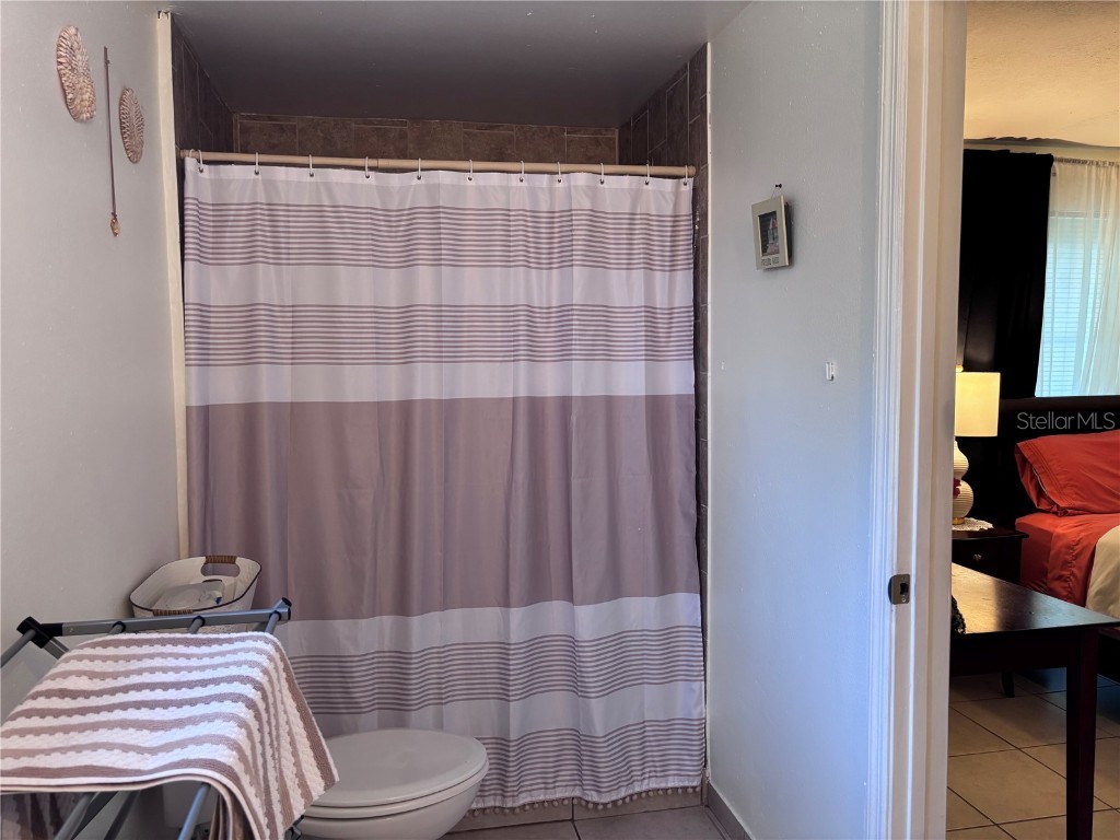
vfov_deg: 53.1
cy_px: 420
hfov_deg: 67.3
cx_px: 560
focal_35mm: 26
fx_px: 841
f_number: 1.6
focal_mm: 5.96
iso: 200
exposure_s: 1/60
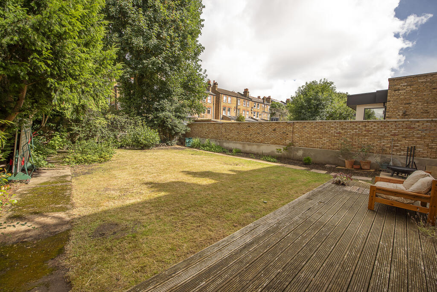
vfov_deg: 81.3
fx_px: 170
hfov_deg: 104.2
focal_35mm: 14
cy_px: 146
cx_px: 218
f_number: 6.3
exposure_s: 1/500
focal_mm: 14
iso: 250
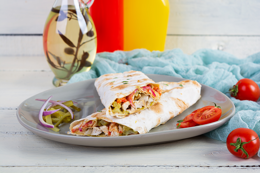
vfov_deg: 17.5
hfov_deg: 26.0
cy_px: 86
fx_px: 563
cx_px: 130
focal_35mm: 78
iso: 100
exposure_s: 1/160
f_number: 7.1
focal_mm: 52
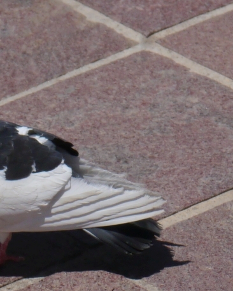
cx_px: -20
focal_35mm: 359
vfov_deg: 5.4
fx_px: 3092
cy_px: 143
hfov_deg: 4.3
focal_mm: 42
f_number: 5.6
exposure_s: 1/3200
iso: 320
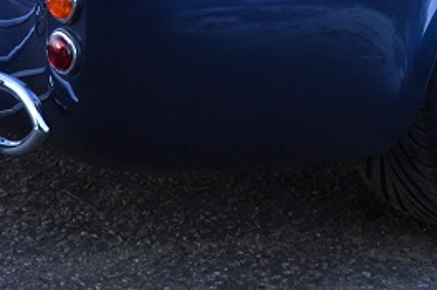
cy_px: -131
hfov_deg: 13.8
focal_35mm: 148
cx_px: 387
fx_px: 1793
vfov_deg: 9.0
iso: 200
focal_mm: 26
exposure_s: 1/125
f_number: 5.6
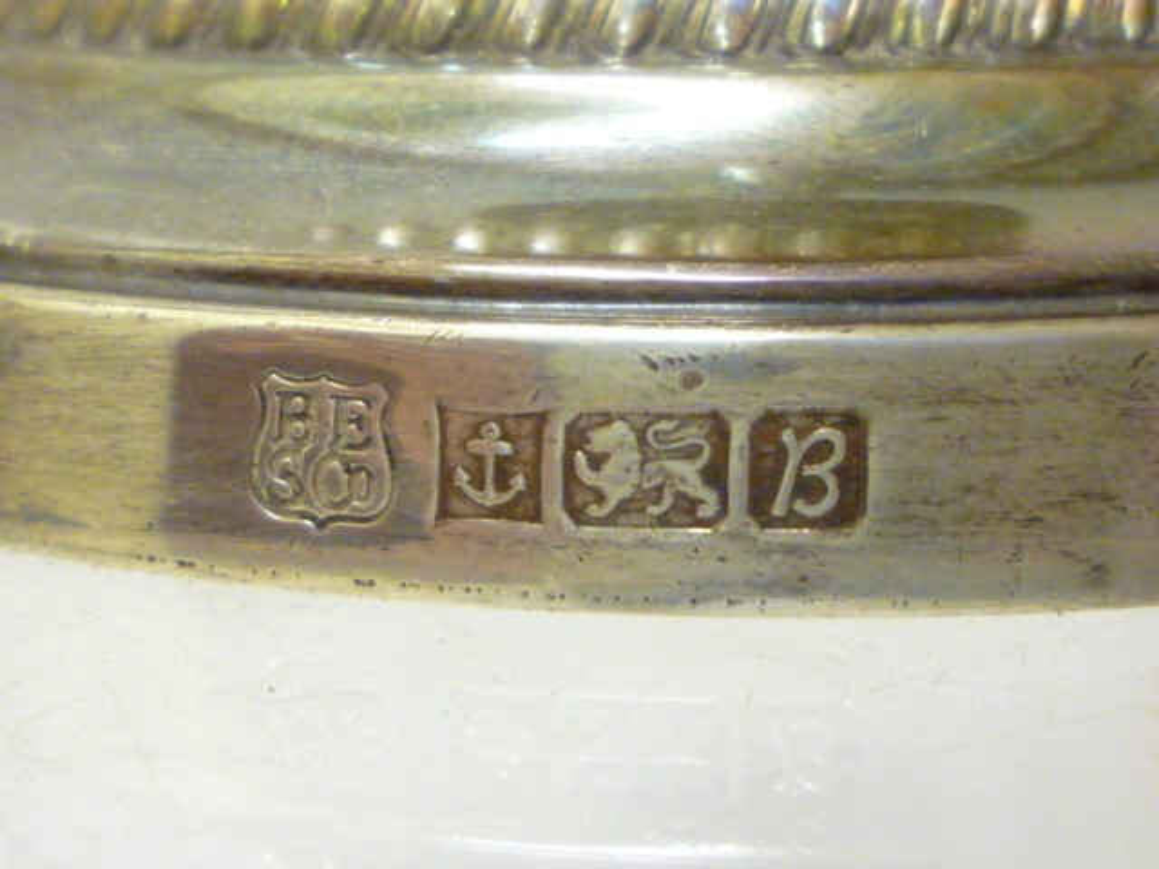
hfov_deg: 32.7
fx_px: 1975
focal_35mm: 59
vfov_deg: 24.8
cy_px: 434
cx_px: 580
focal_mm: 5.3
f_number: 3.3
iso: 400
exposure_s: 1/30
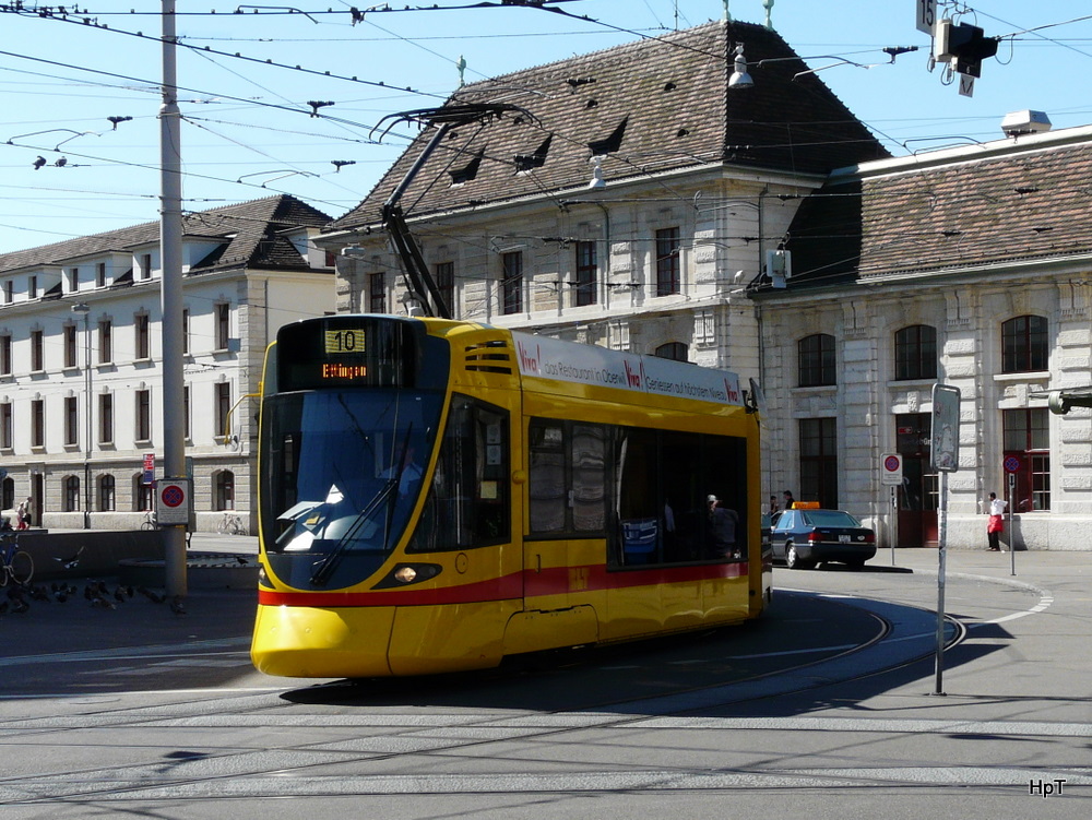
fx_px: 1452
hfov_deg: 41.2
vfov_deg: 31.5
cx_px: 546
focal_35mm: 46
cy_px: 410
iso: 100
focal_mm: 7.5
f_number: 5.6
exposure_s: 1/320
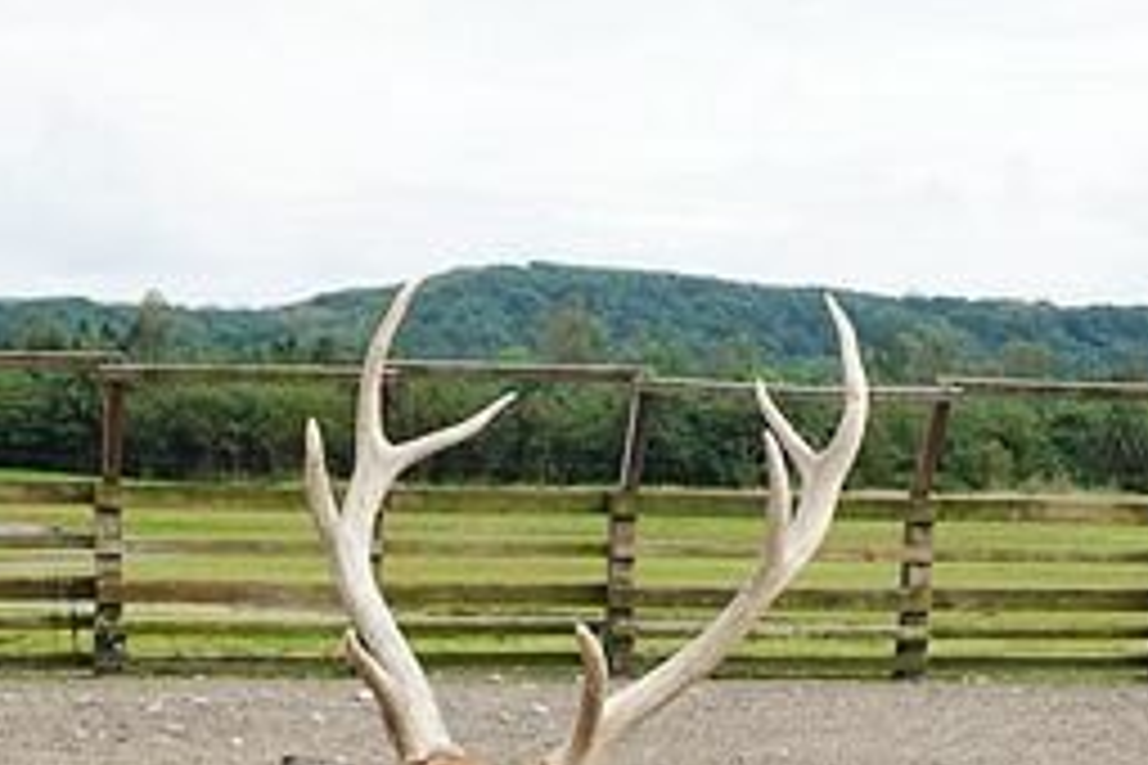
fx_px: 2678
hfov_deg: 24.2
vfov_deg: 15.6
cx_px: 594
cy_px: 961
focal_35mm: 84
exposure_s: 1/250
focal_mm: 12.25
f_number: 5.6
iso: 125
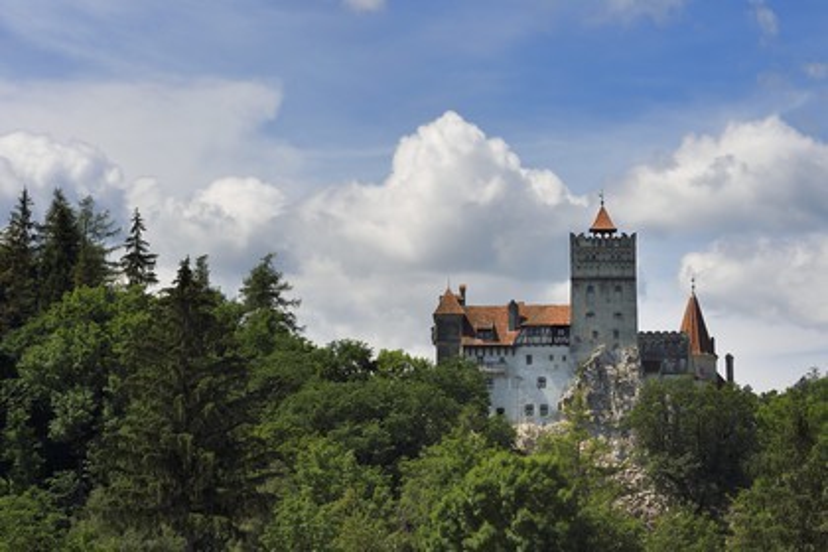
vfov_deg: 13.4
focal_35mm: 102
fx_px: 2346
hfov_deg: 20.0
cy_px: 276
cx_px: 414
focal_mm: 102
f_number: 13
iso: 200
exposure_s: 1/250
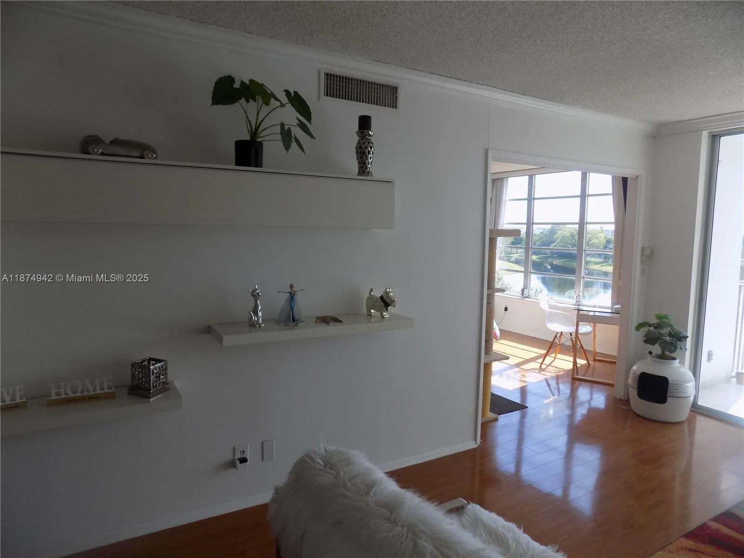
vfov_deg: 58.9
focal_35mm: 23
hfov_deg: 73.9
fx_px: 494
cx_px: 372
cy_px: 279
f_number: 3.1
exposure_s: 1/250
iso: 80
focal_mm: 4
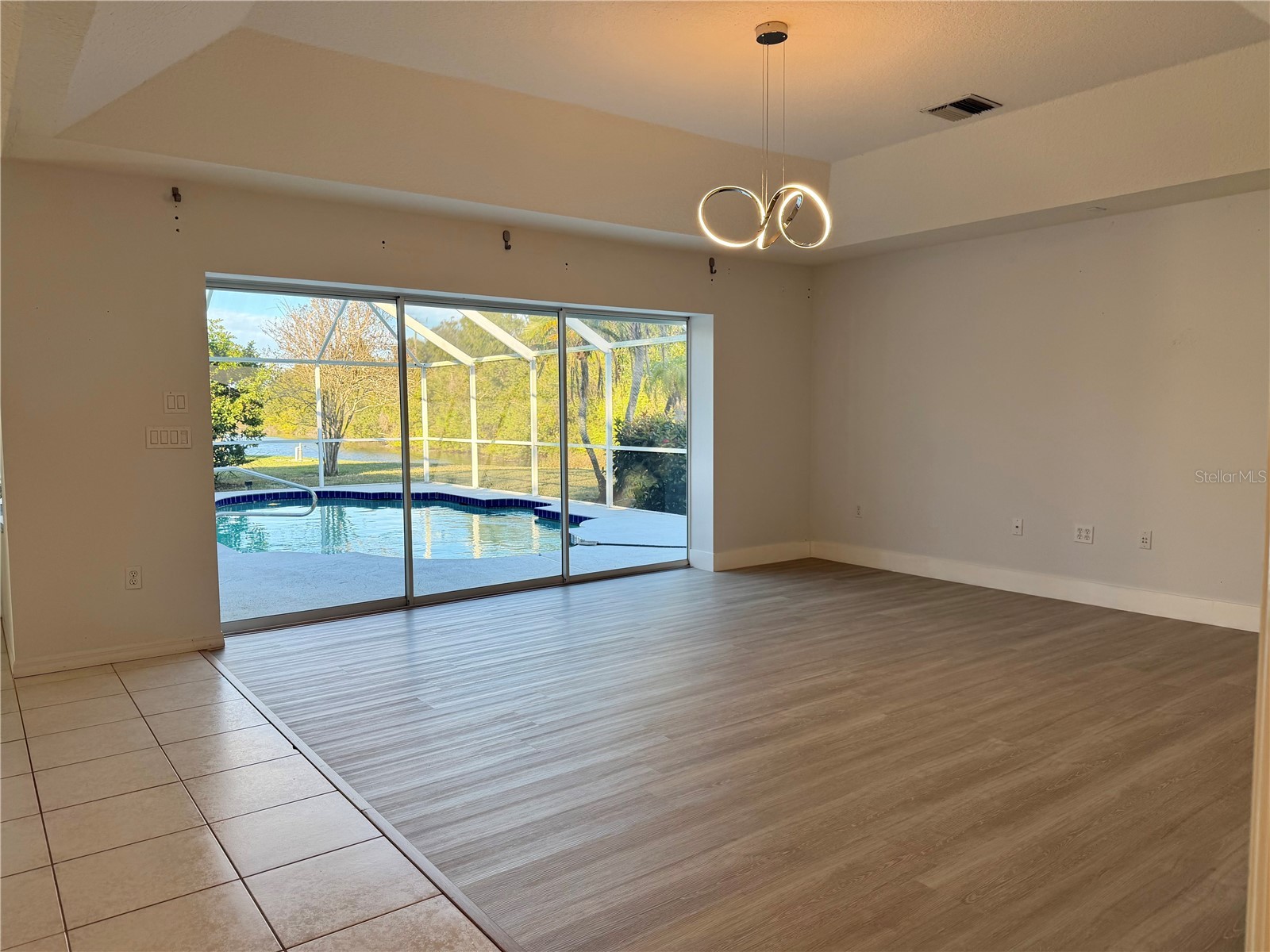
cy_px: 476
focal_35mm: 24
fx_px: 881
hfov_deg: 71.6
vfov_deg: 56.8
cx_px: 635
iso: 80
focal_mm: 6.76
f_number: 1.78
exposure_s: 1/177
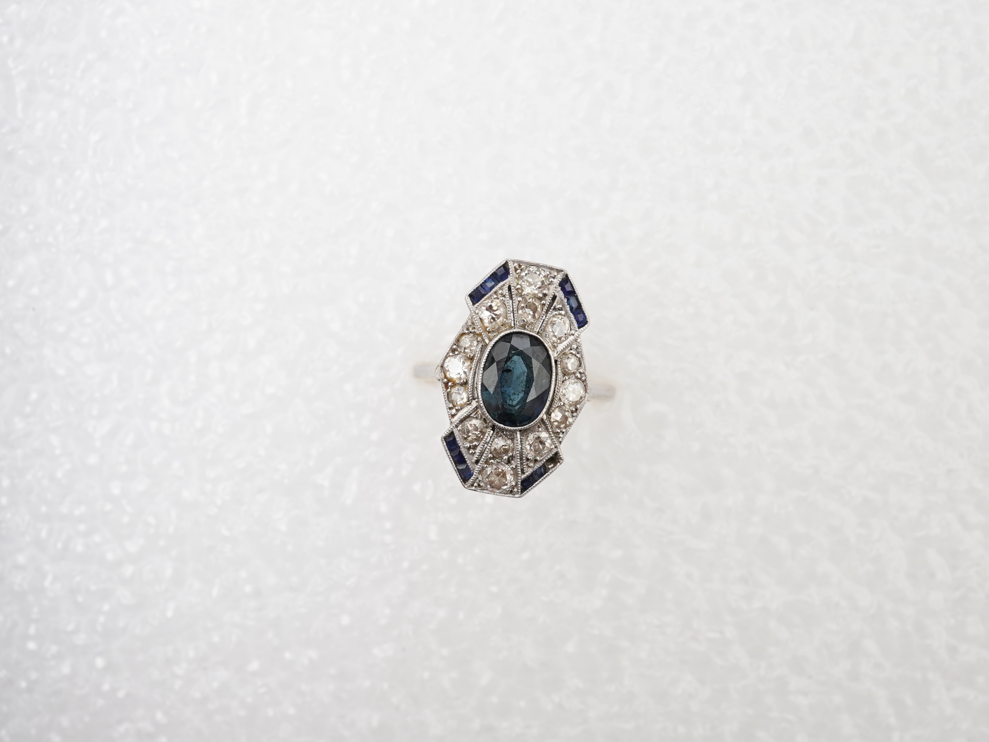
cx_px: 525
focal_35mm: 49
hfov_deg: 38.9
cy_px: 373
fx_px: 1400
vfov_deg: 29.7
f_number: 18
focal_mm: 30
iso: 800
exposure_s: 1/125
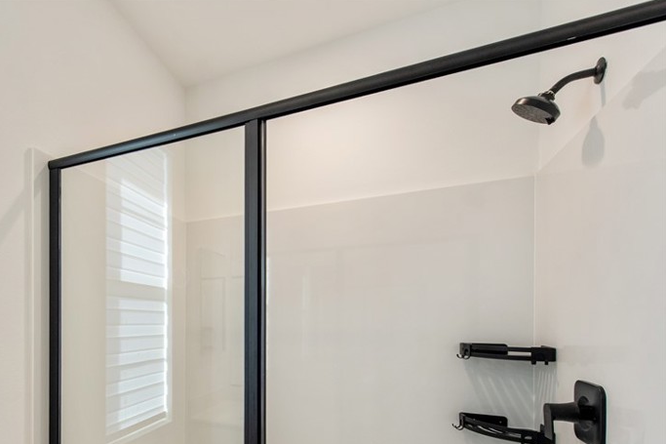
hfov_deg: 75.4
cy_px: 327
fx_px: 388
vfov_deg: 56.8
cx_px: 168
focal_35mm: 21
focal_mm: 14
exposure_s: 1/125
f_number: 5.6
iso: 400
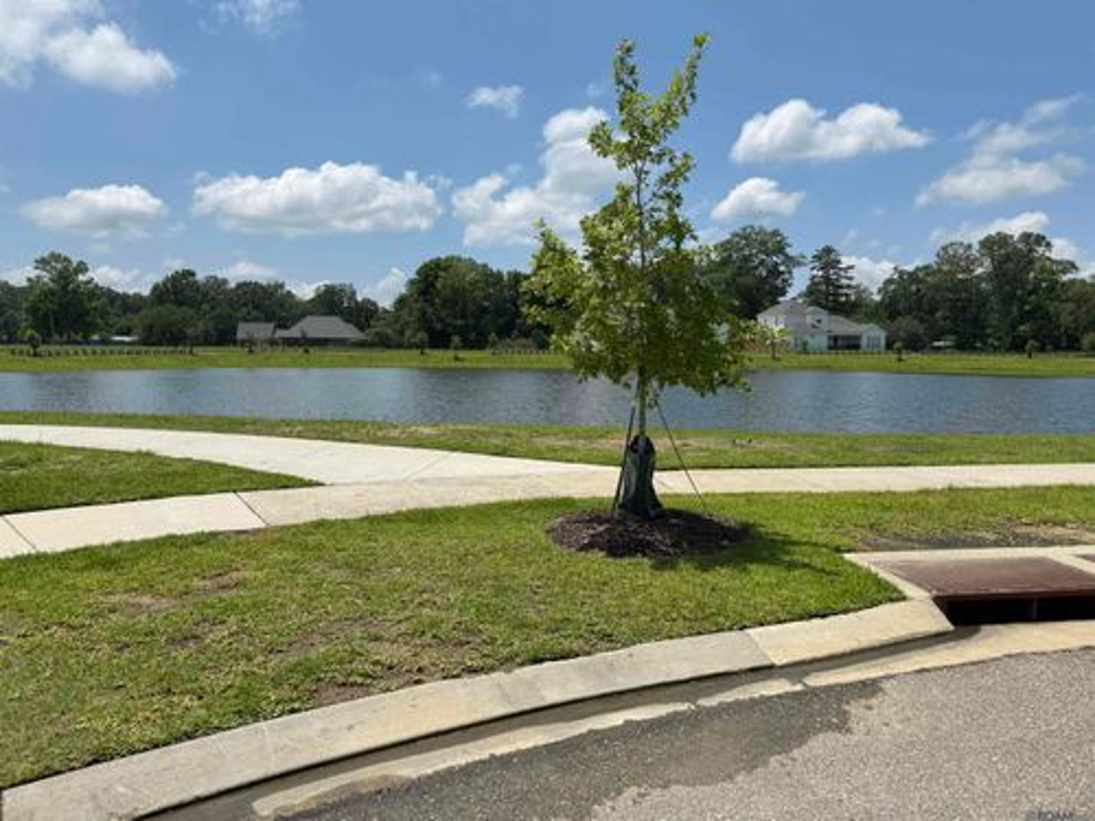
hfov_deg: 71.6
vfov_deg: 56.8
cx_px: 548
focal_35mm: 24
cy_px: 410
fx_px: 759
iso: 80
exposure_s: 1/6711
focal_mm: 6.76
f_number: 1.78
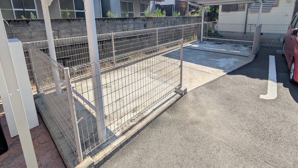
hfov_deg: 92.6
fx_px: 142
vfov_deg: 58.5
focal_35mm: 18
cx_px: 151
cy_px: 46
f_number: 2.2
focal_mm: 1.83
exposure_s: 1/1923
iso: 50
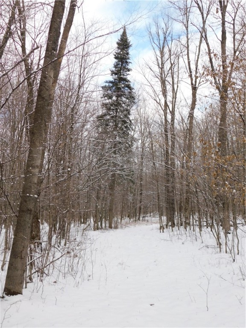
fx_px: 379
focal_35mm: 40
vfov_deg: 46.8
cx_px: 123
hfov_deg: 36.0
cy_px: 164
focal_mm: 7.1
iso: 125
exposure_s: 1/500
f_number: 3.6
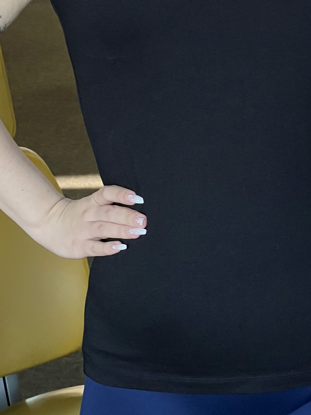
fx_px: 2012
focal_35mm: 168
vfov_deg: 11.6
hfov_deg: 8.8
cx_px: 201
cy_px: 5
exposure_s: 1/97
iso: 200
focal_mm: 9
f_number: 2.8
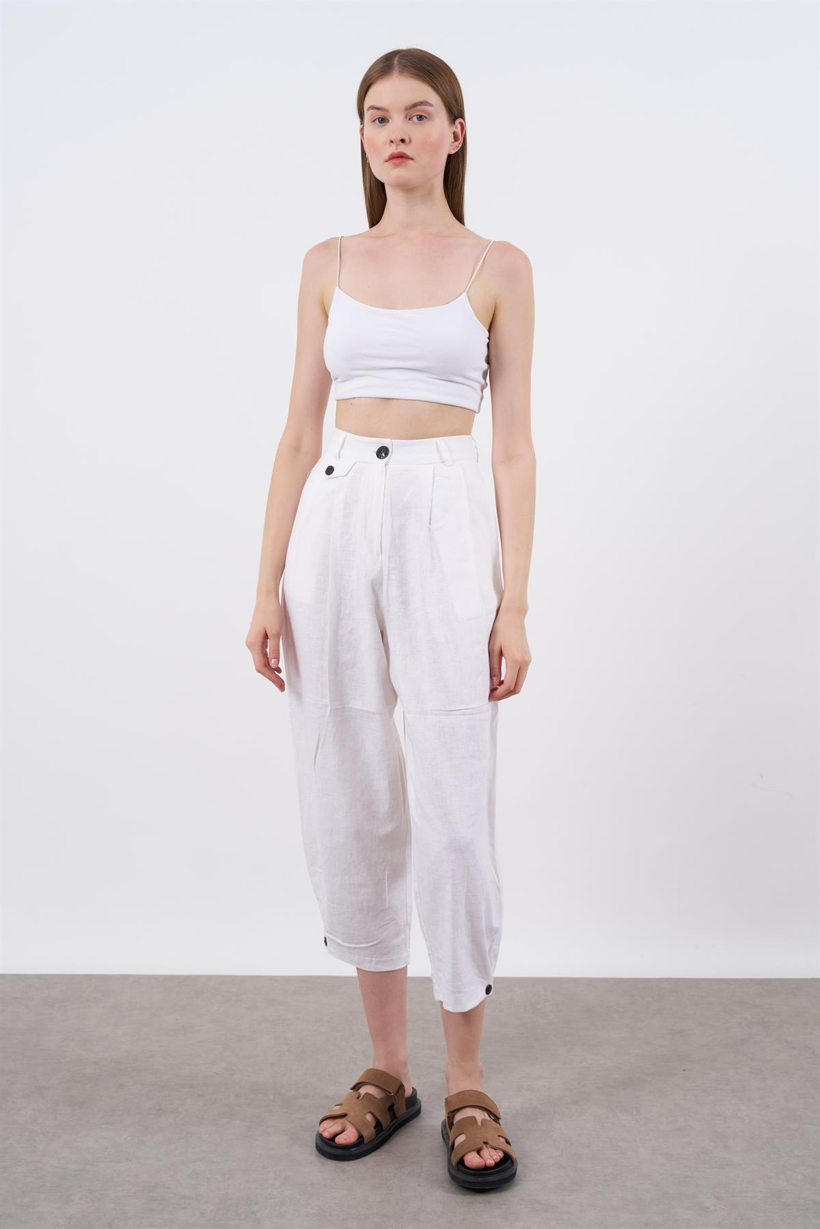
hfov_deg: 27.0
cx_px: 410
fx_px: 1708
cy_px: 614
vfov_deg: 39.6
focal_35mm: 50
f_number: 8
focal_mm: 50
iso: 160
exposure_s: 1/160
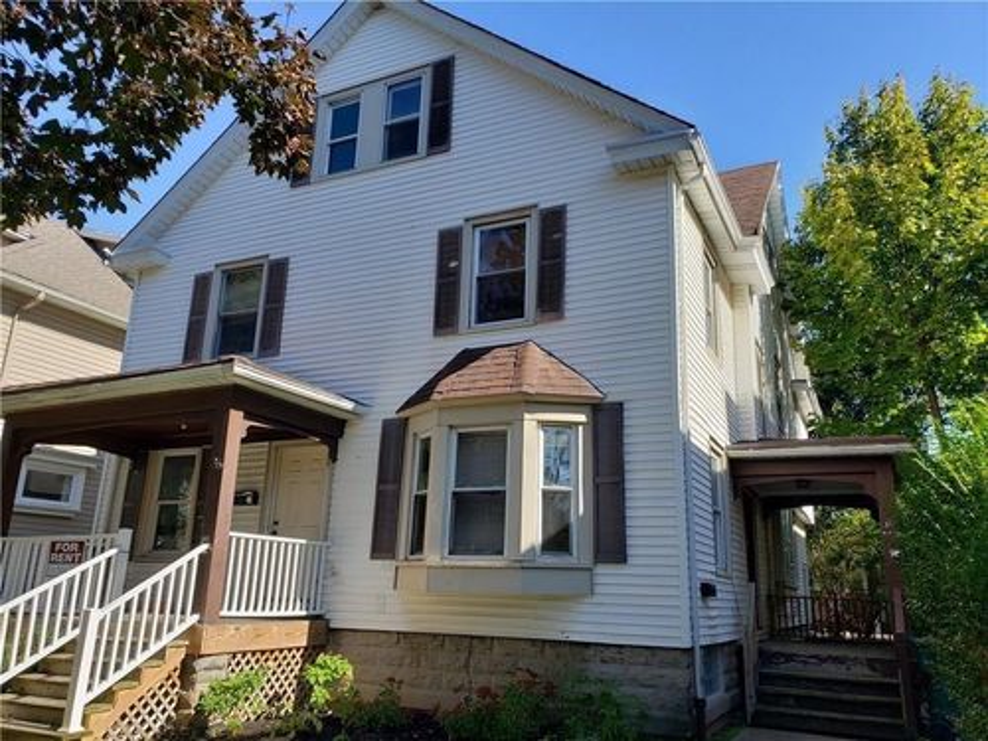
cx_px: 494
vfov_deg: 53.1
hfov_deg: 67.3
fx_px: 742
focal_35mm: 26
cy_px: 370
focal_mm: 4.3
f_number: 2.4
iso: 50
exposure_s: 1/854
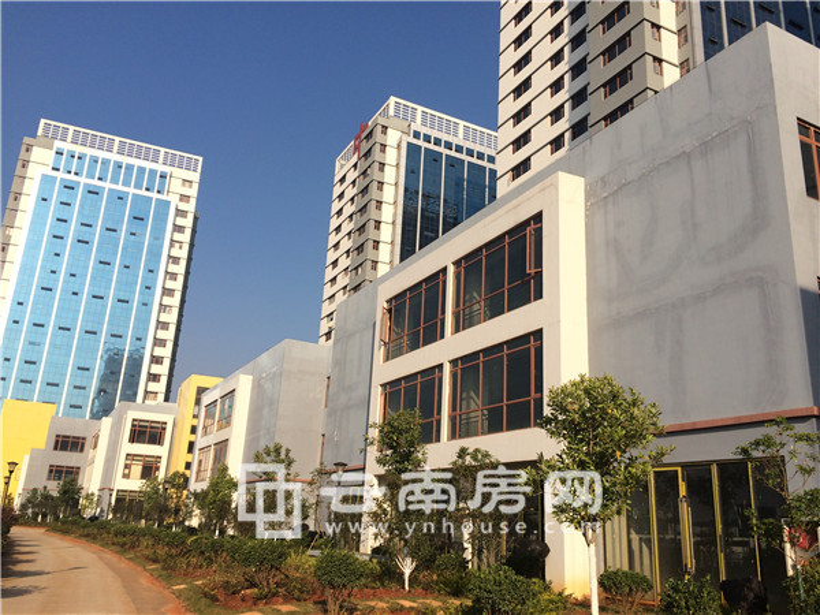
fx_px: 687
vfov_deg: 48.2
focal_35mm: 29
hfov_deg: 61.7
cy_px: 308
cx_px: 410
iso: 32
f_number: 2.2
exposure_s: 1/1953
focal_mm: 4.15
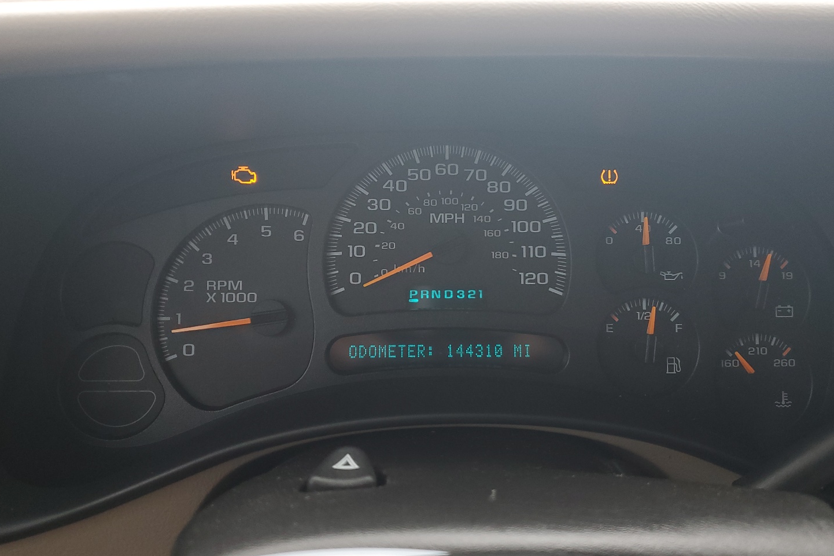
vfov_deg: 43.6
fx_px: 695
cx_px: 445
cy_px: 267
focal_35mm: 30
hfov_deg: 61.9
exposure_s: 1/60.2
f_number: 1.5
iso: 71
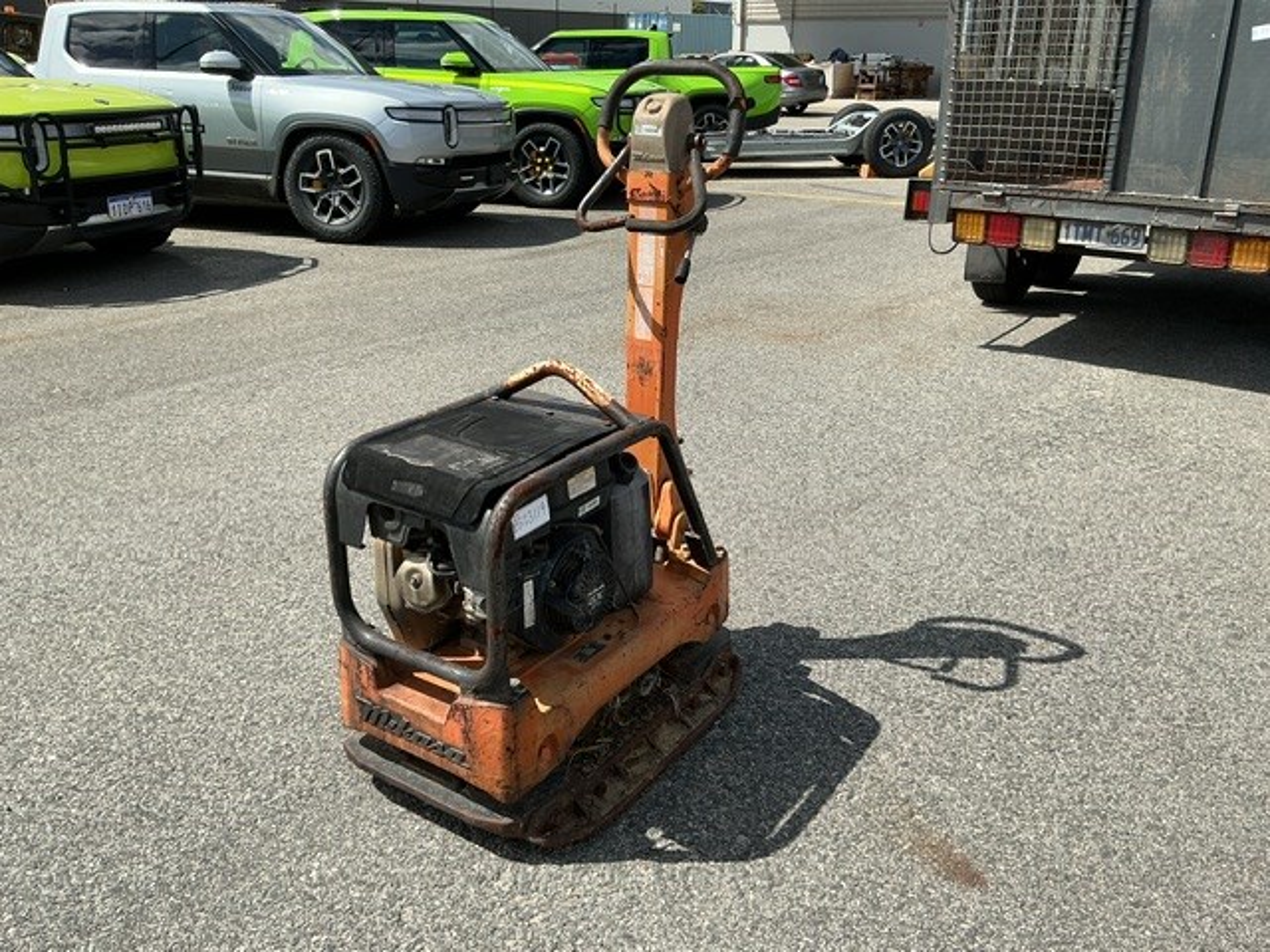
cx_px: 635
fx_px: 1064
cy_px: 476
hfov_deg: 61.7
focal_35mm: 29
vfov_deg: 48.2
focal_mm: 3
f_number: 1.8
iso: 25
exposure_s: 1/1912
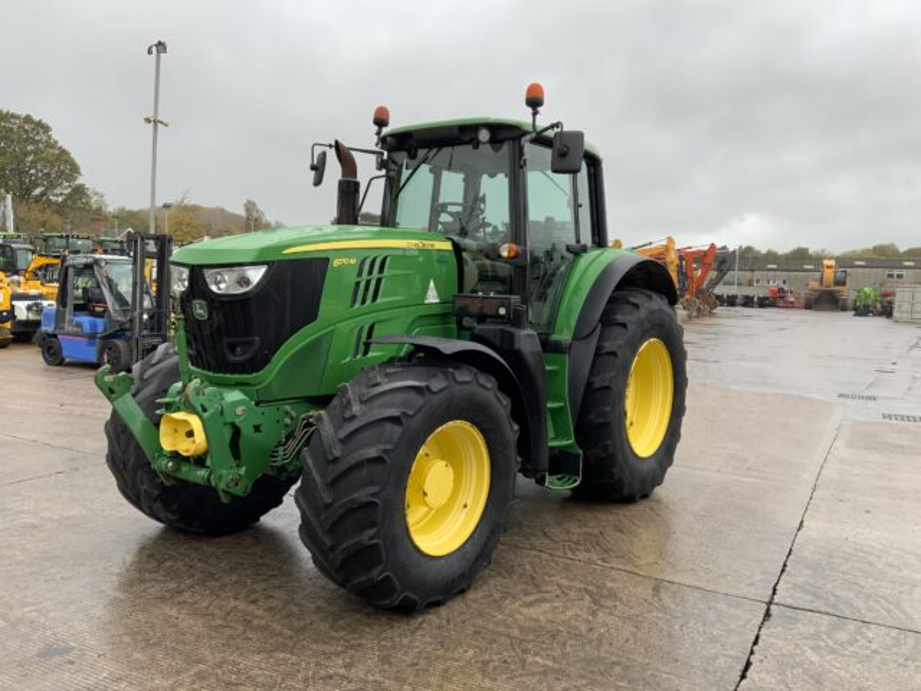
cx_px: 460
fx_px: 772
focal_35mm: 29
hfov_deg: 61.7
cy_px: 346
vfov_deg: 48.2
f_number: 1.8
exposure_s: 1/194
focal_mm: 3
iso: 16
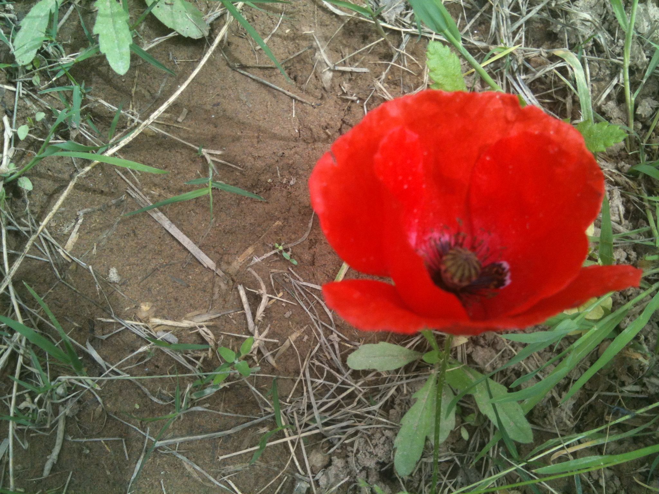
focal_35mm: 35
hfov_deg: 52.6
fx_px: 666
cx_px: 330
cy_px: 247
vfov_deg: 40.7
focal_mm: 3.85
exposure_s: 1/179
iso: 64
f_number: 2.8
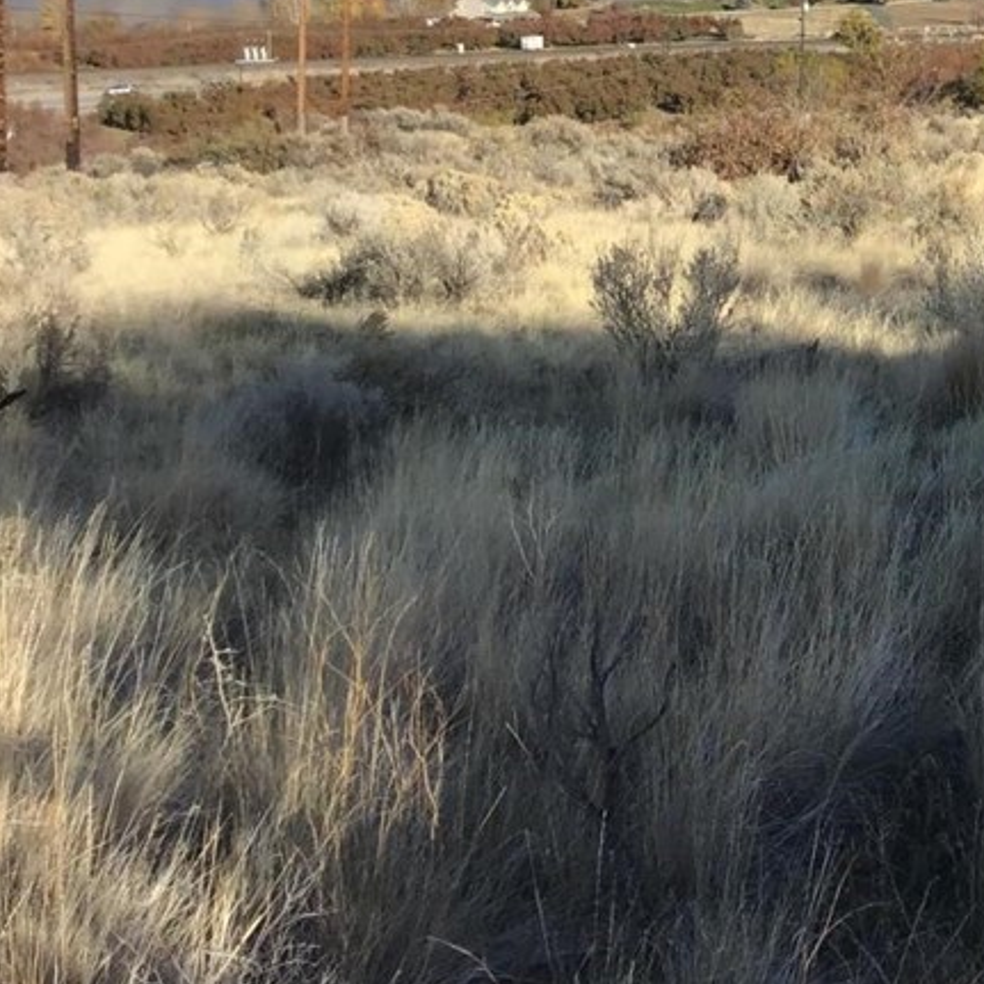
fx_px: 2090
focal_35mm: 65
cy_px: 202
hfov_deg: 24.4
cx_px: 1127
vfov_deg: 26.0
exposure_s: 1/1131
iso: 25
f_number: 2.4
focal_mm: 3.3
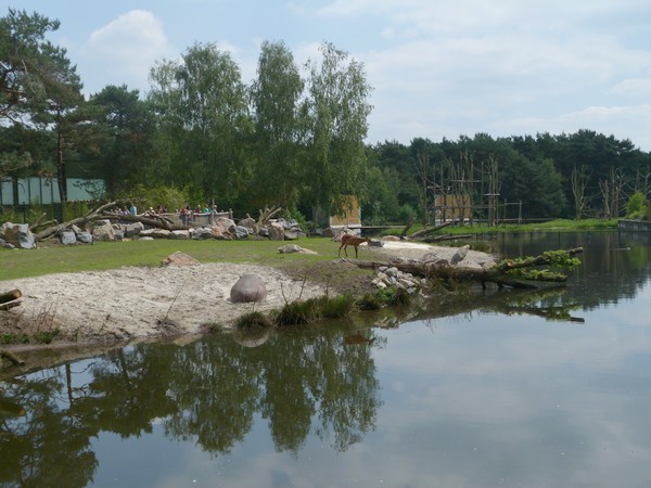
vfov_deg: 31.5
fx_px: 865
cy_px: 244
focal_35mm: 46
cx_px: 326
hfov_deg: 41.2
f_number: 3.2
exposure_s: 1/1600
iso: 100
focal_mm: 8.3
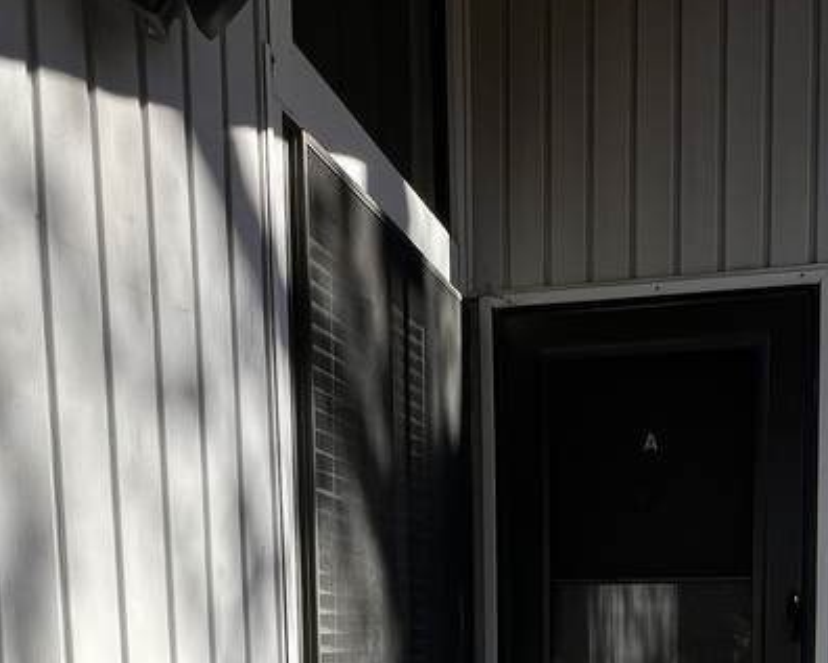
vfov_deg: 32.5
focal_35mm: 41
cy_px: 713
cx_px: 533
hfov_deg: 44.3
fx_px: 1005
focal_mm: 1.57
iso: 32
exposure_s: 1/867
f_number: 1.8
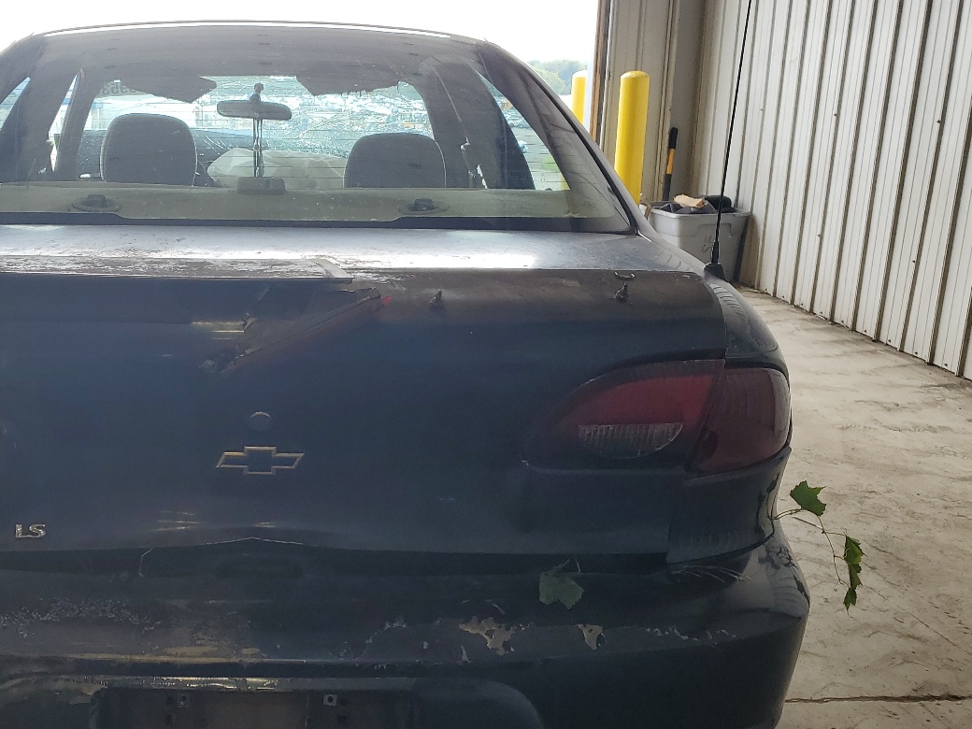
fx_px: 1123
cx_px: 279
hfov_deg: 45.6
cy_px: 442
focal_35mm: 40
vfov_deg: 35.8
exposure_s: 1/270
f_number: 1.5
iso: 50
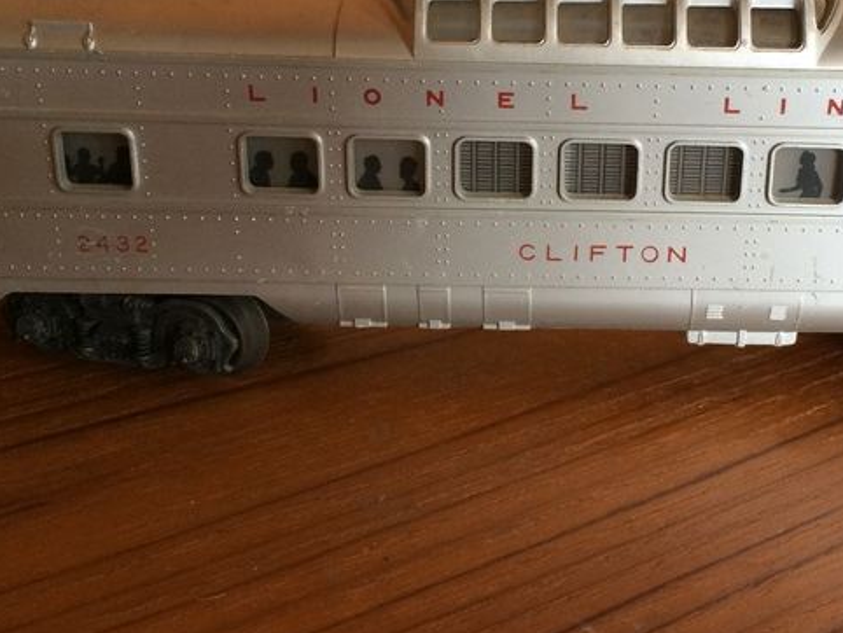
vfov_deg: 26.1
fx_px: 1364
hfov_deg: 33.9
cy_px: 251
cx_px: 582
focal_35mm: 56
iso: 80
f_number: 2.2
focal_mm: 4.12
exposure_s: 1/30
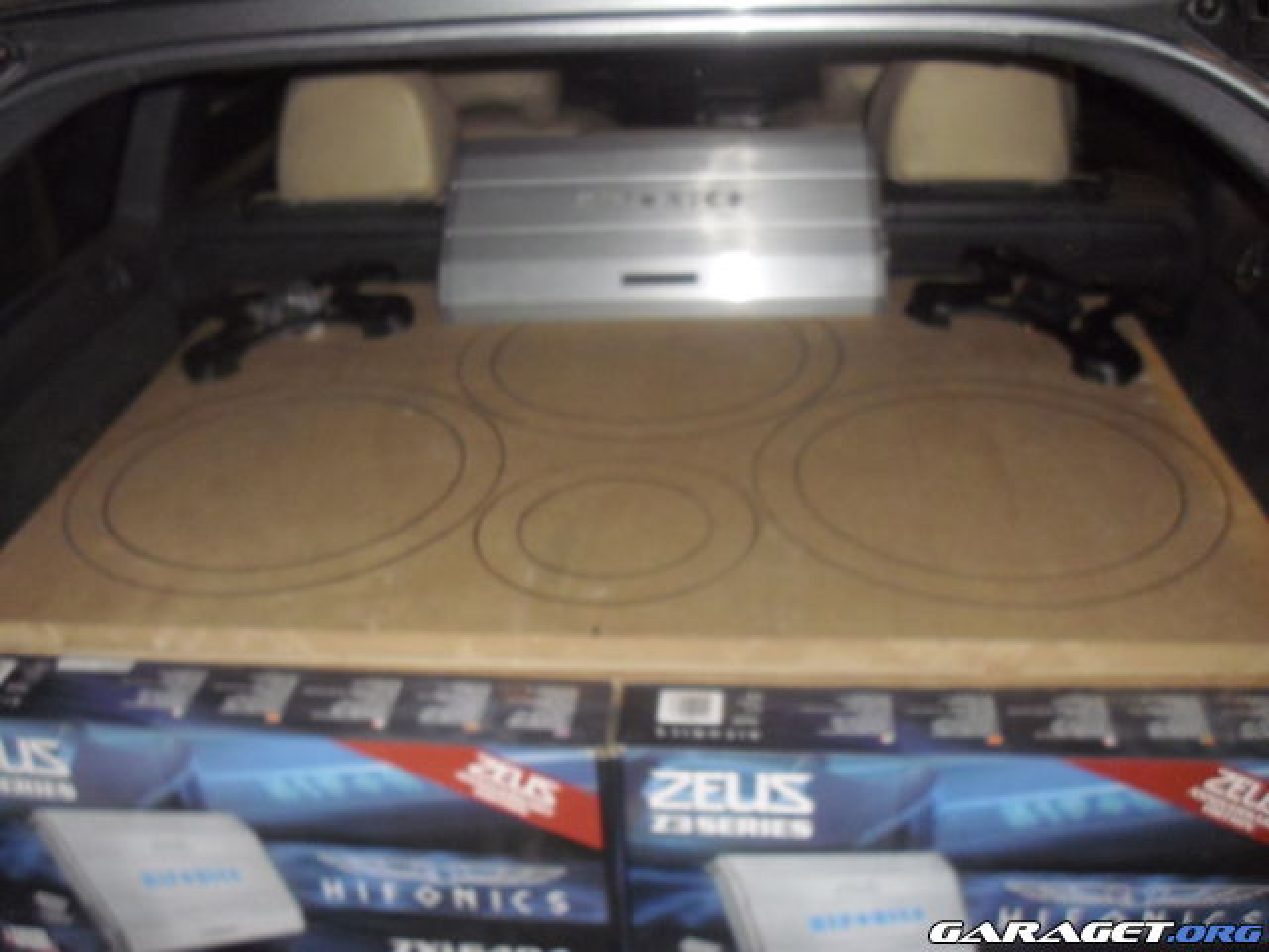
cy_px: 476
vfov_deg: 37.7
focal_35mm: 38
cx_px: 634
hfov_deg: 49.0
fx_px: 1393
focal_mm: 6.2
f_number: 2.8
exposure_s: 1/60
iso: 400
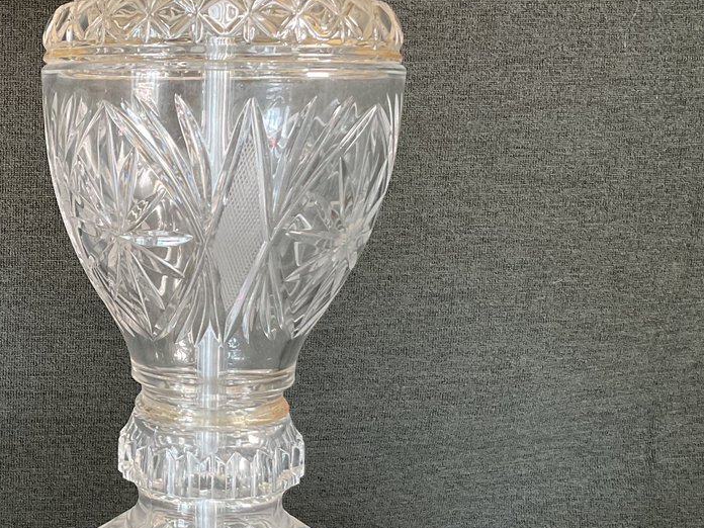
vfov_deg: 23.3
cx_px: 76
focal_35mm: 63
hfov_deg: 29.5
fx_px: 1281
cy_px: 291
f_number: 1.8
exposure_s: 1/60
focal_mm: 3
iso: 80
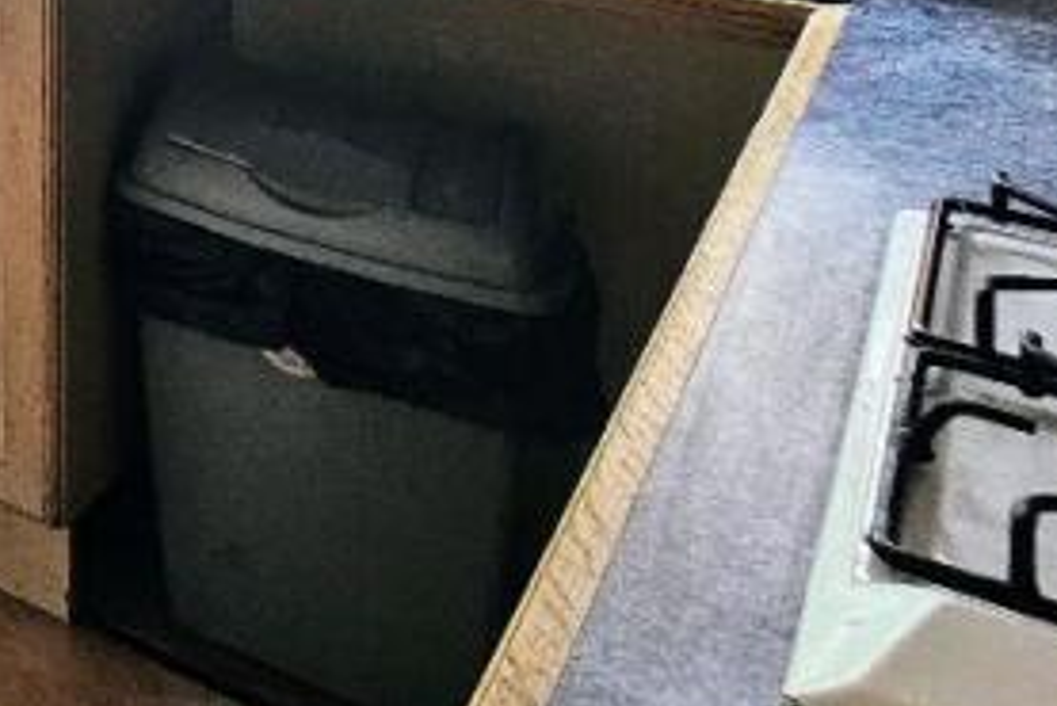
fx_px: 1469
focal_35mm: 50
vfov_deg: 21.6
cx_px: -839
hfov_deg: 22.5
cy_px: -412
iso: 80
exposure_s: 1/50
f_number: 2.2
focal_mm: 2.2
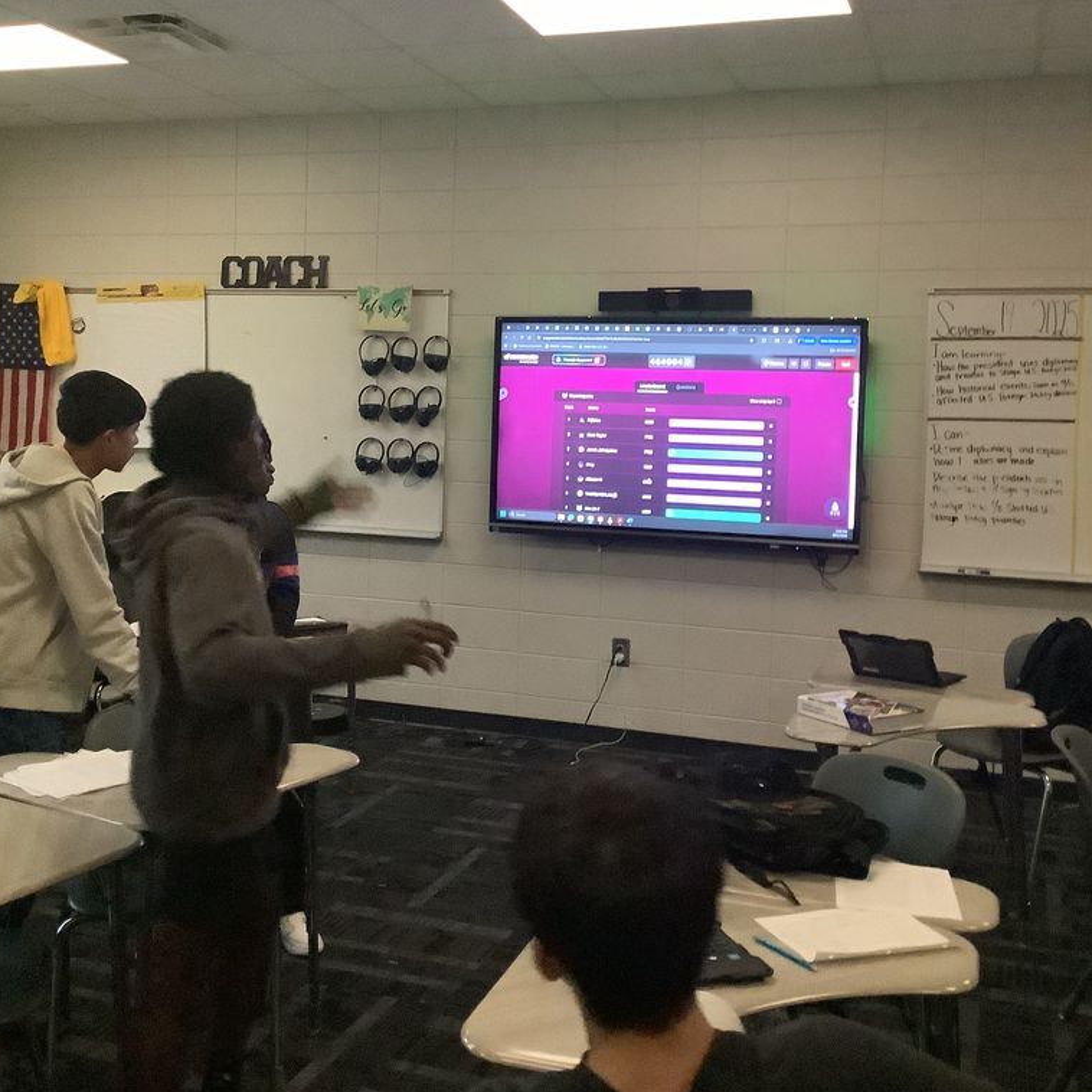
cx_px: 540
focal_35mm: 37
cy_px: 449
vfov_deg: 44.7
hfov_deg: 44.9
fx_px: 1321
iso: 640
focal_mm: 3.3
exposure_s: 1/24
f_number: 2.4
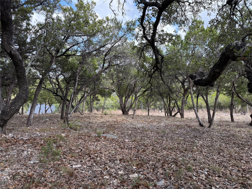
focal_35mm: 24
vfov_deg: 56.8
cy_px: 94
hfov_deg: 71.6
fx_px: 175
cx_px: 126
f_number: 1.78
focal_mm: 6.76
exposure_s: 1/888
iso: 100
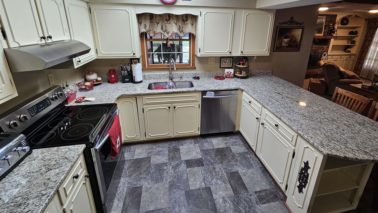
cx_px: 196
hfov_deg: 102.9
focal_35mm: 15
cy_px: 80
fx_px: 150
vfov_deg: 69.4
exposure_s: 1/60
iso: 100
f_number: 2.2
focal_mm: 2.2
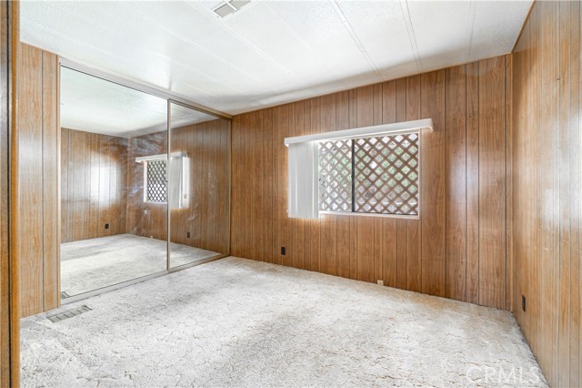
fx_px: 242
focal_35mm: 15
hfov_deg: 100.4
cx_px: 291
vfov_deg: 77.3
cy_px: 194
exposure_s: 1
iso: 640
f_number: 7.1
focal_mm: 10
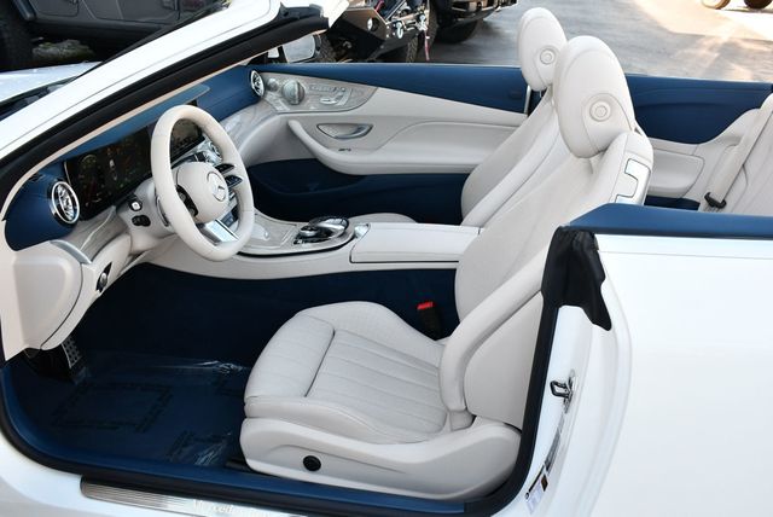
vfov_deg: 36.9
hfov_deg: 53.1
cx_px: 386
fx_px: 774
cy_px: 258
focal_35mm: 36
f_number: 4.5
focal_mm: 18
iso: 400
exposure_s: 1/250
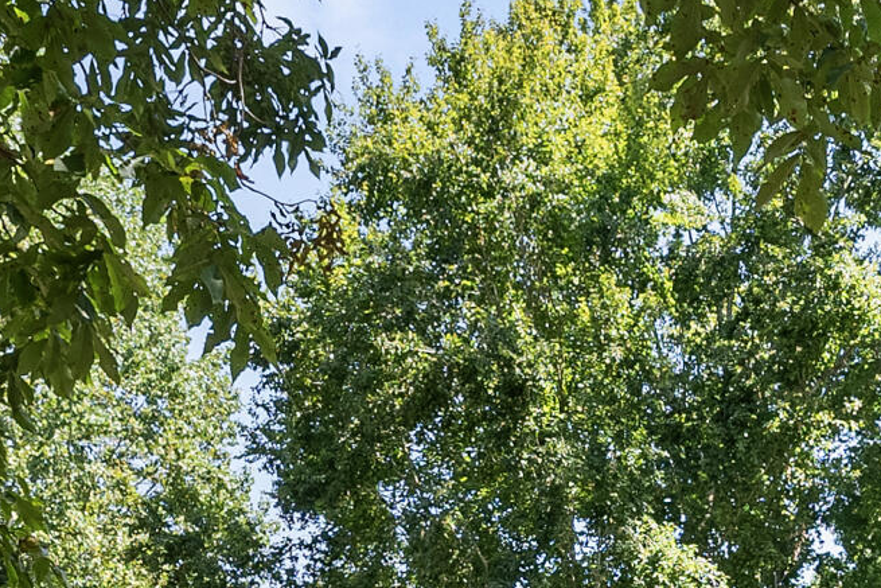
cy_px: 1053
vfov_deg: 19.0
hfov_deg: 35.3
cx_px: 679
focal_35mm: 55
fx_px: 1346
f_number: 7.1
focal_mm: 12
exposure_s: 1/30
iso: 100
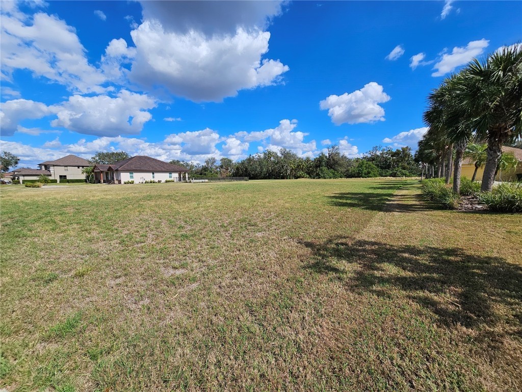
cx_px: 261
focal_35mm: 13
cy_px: 196
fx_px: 196
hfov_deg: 106.2
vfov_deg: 89.9
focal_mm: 2.2
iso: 50
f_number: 2.2
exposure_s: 1/3778
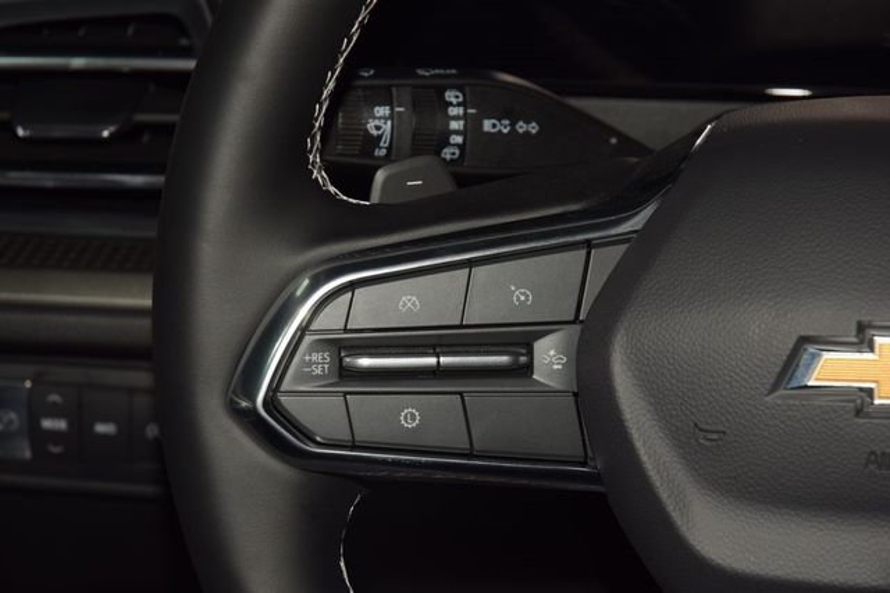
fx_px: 2596
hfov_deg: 19.5
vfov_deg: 13.0
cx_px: 445
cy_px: 296
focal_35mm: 105
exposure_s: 1/125
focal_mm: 70
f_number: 8
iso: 100
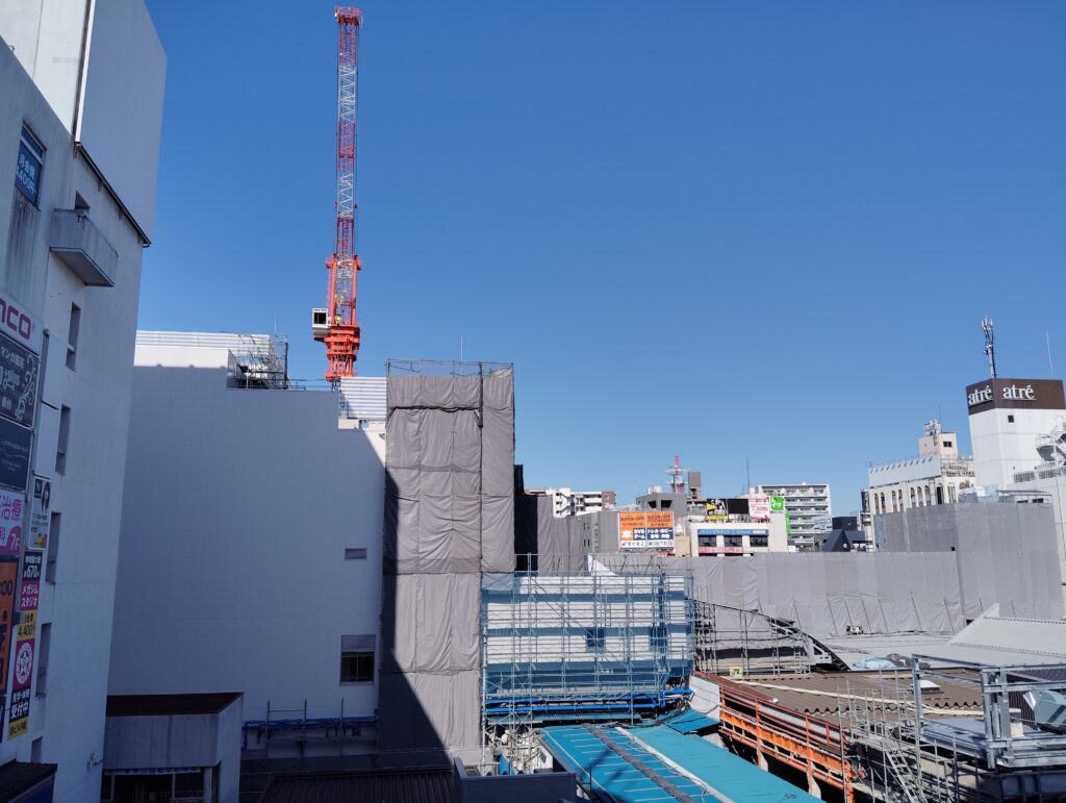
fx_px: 863
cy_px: 402
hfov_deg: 63.4
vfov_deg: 49.9
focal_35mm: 28
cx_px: 533
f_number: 1.8
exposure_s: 1/1282
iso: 50
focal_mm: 4.22
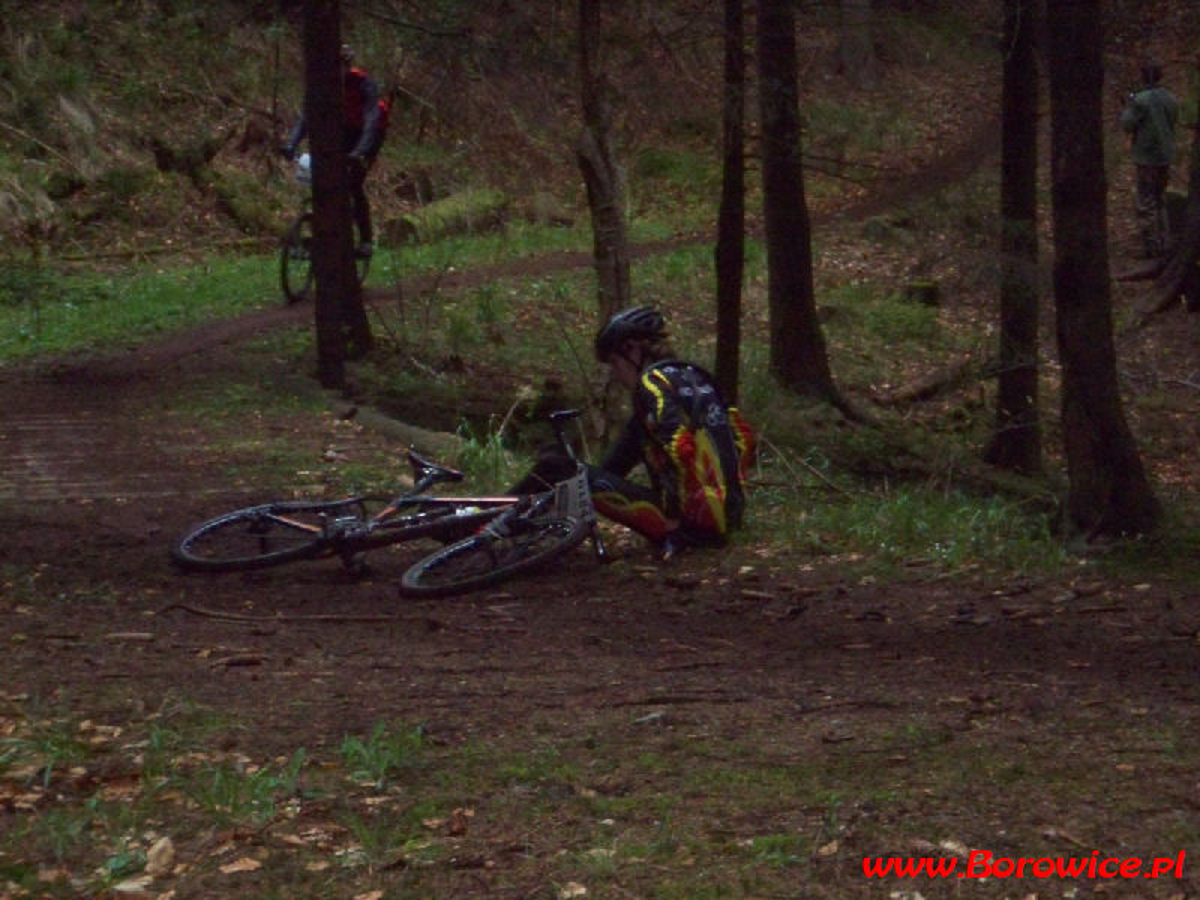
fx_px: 4056
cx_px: 600
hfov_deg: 16.8
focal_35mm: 117
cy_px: 450
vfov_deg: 12.7
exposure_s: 1/125
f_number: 4.4
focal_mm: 19.2
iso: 400
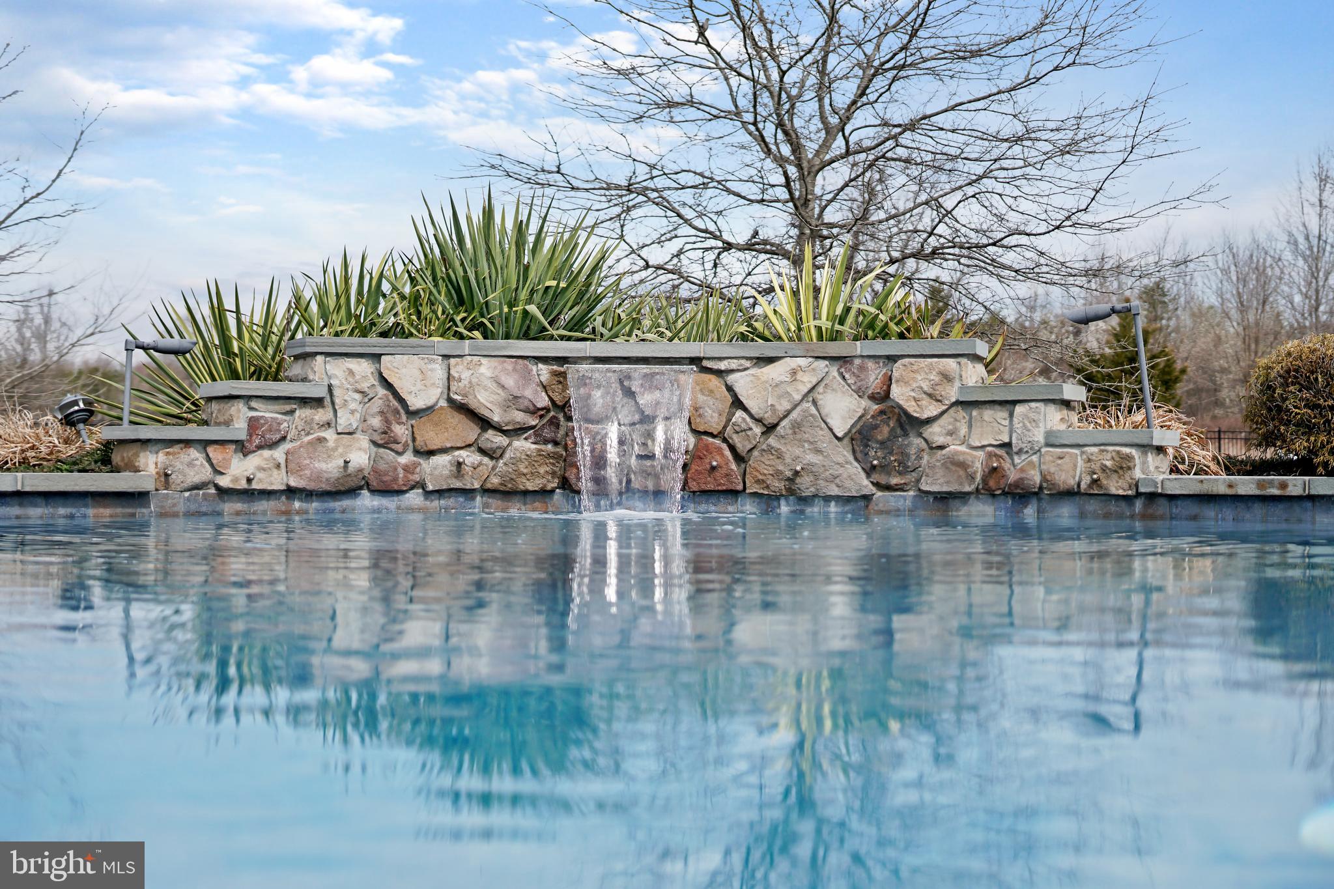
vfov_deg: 28.9
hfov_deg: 42.3
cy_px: 444
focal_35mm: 46
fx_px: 1723
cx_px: 667
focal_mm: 31
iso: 100
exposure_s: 1/4000
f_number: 1.8
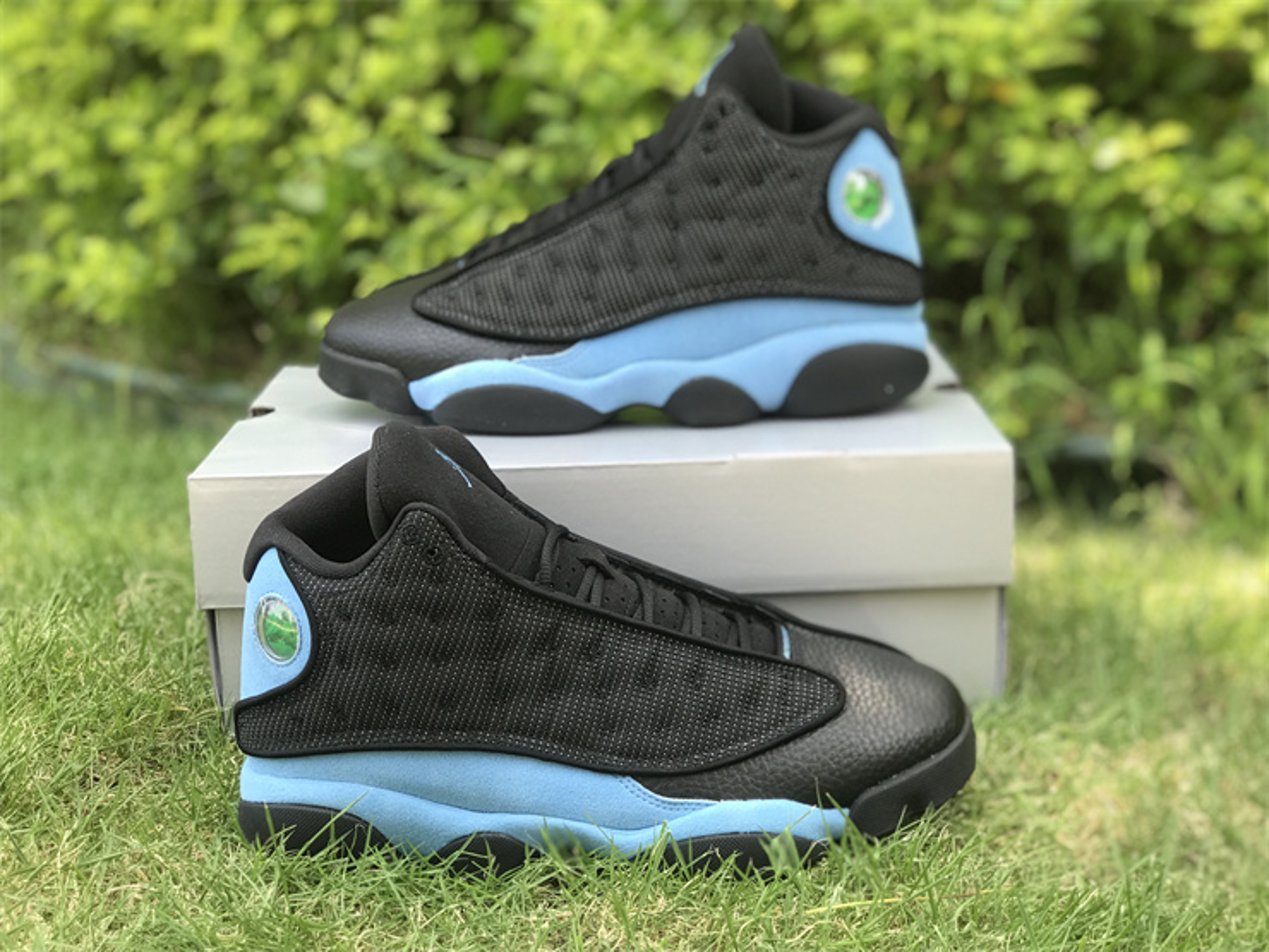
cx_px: 634
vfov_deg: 25.7
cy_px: 476
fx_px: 2090
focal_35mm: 57
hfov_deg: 33.8
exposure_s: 1/100
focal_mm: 6.6
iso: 32
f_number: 2.8
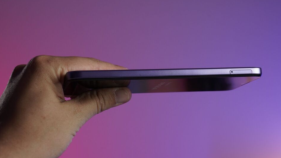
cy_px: 87
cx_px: 140
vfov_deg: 18.2
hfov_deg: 31.9
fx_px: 492
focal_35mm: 66
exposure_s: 1/160
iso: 1250
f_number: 9
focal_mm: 62
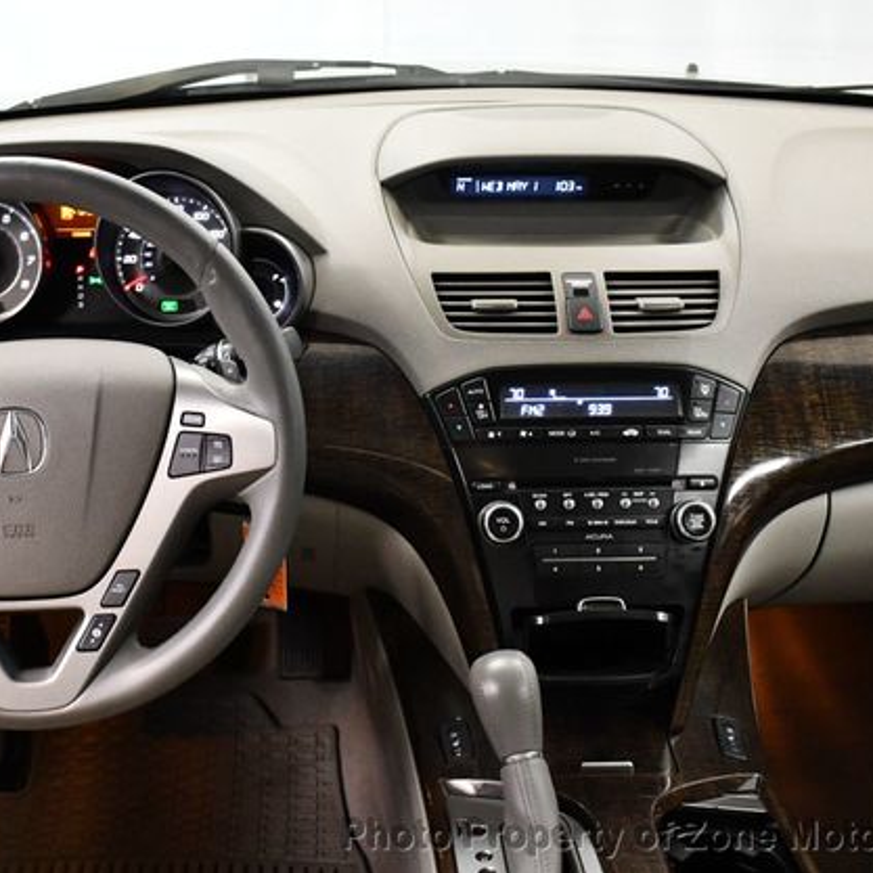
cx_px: 316
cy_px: 427
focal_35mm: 47
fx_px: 1341
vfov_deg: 36.1
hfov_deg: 35.8
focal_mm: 18
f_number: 3.5
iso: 3200
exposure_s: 1/125
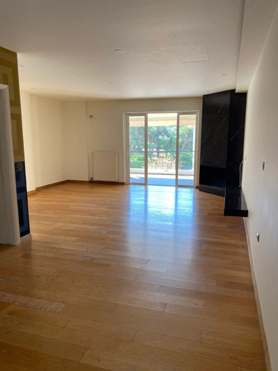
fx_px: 278
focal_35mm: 26
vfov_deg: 67.3
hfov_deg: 53.1
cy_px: 186
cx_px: 139
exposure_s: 1/121
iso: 100
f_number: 1.8
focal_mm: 4.25
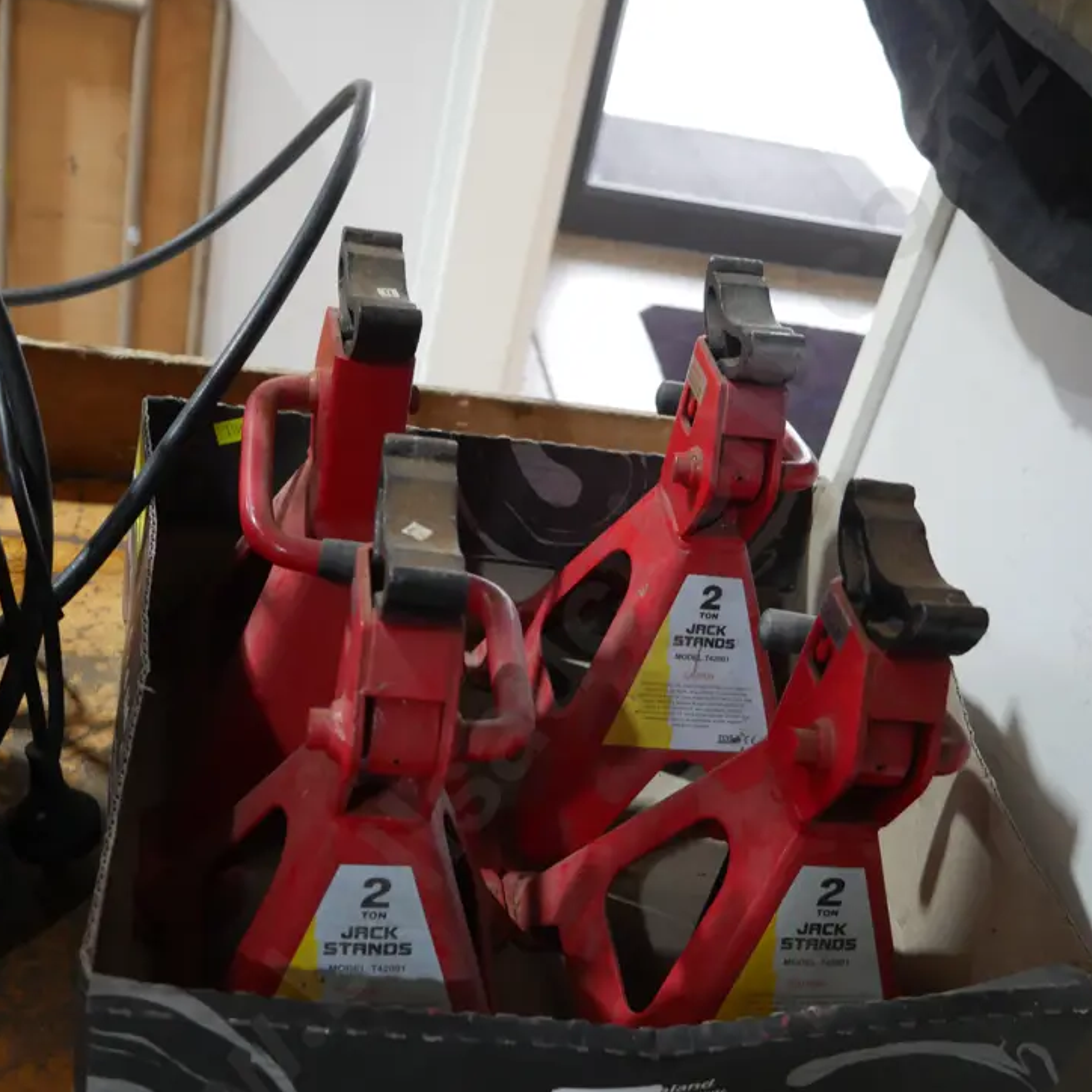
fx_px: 1428
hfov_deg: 41.9
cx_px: 559
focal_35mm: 40
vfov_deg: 41.6
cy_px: 668
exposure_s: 1/60
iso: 1000
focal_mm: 16
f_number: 3.6
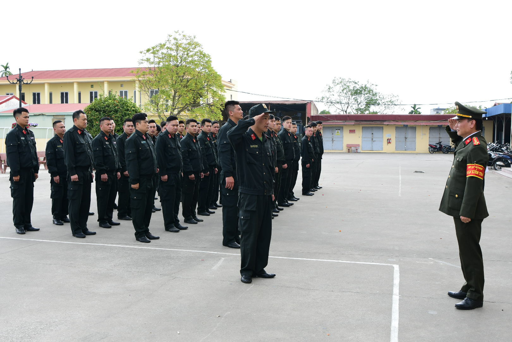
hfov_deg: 53.1
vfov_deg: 36.9
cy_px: 171
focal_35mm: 36
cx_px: 256
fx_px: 512
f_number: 6.3
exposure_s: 1/200
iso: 250
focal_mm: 24
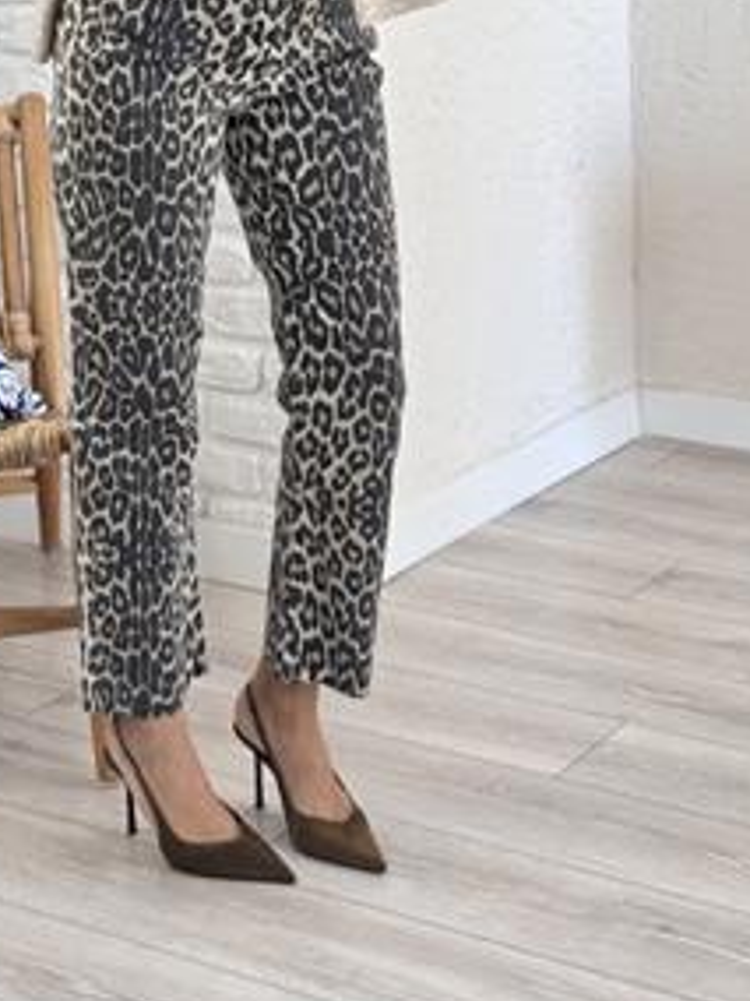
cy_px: 106
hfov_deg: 16.7
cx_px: 239
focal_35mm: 88
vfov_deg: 21.8
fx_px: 2542
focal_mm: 6.76
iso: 80
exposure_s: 1/121
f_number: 1.78
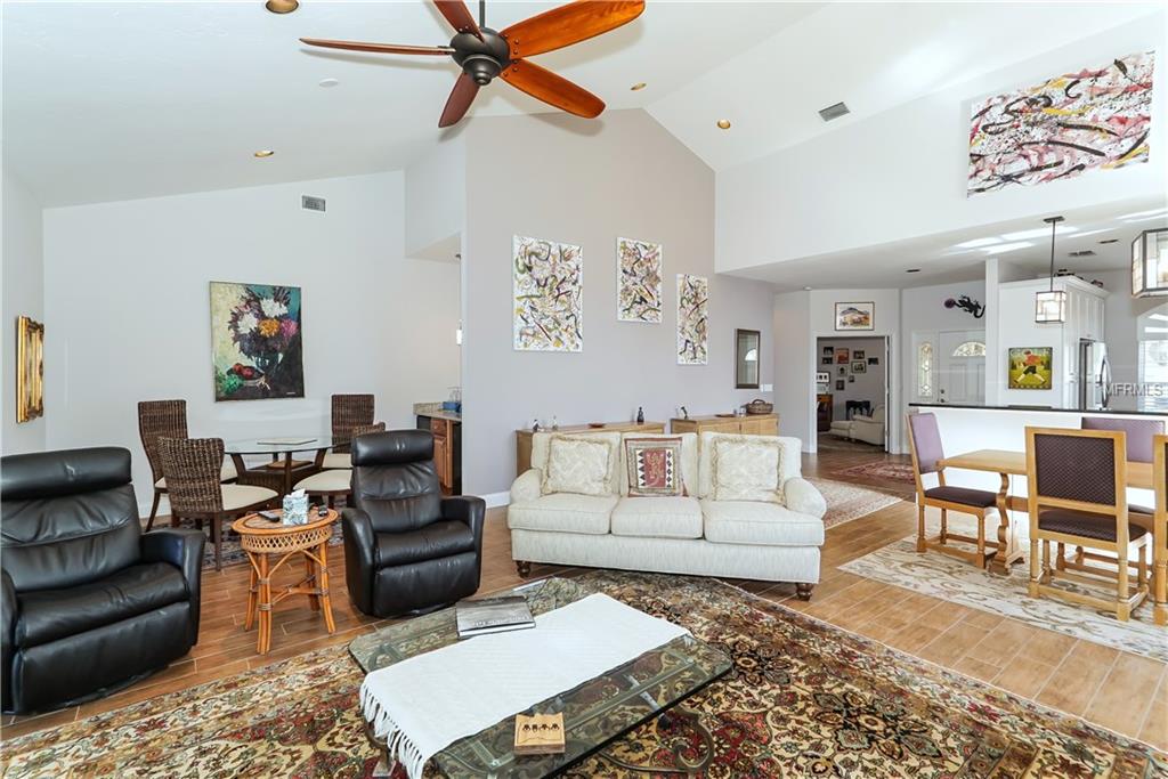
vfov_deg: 73.8
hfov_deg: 96.7
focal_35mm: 16
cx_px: 584
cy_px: 390
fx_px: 519
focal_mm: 16
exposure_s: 1/60
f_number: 9
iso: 800
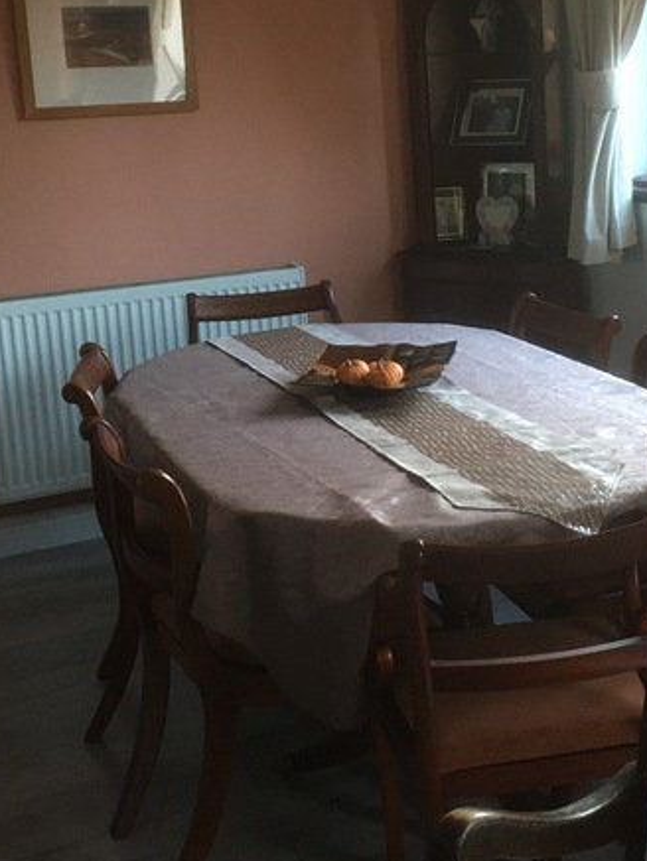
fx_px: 1270
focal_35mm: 51
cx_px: 483
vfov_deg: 37.2
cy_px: 307
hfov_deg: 28.2
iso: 250
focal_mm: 4.15
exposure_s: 1/33
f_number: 2.2
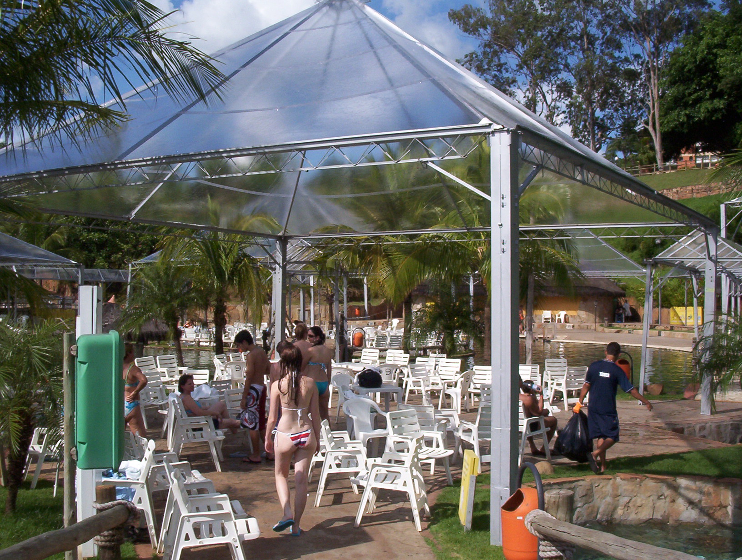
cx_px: 371
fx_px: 838
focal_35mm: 39
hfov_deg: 47.8
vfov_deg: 37.0
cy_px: 280
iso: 100
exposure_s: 1/353
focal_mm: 6
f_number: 8
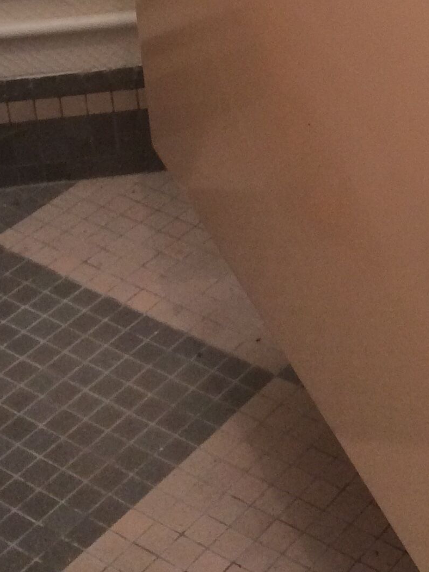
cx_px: 422
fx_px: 1471
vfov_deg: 21.4
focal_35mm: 89
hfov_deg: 16.3
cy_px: 34
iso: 125
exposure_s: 1/33
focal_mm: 4.15
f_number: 2.2
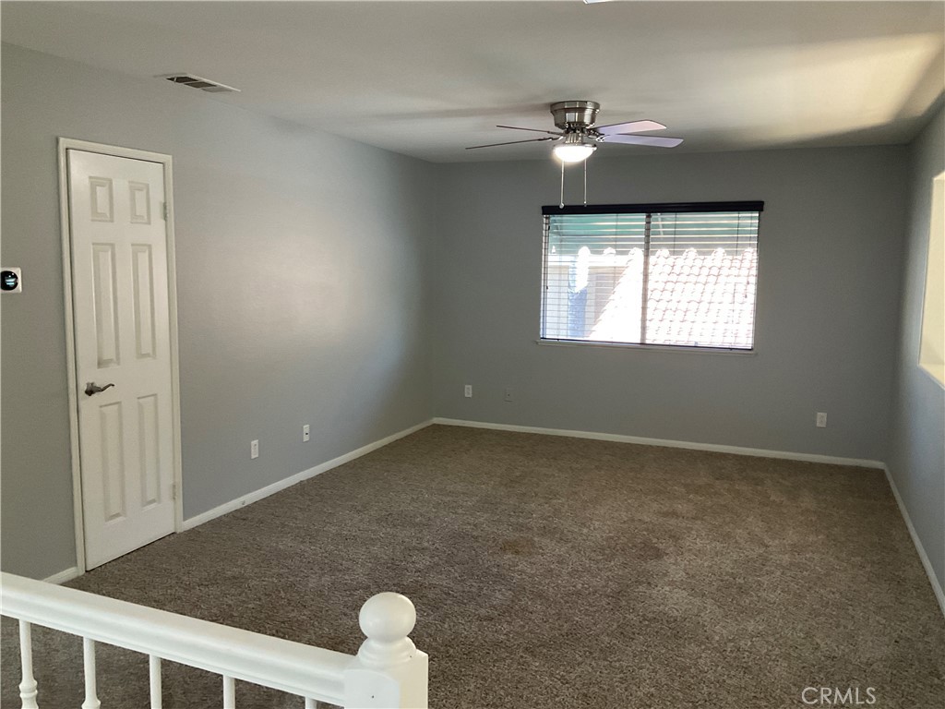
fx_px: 792
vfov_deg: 48.2
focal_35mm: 29
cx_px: 472
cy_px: 354
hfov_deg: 61.7
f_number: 1.8
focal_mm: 3
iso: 160
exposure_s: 1/60
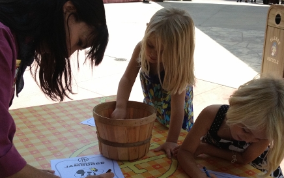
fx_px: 395
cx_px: 165
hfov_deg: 39.4
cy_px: 111
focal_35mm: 51
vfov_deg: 25.3
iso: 125
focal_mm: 4.28
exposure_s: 1/1727
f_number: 2.4
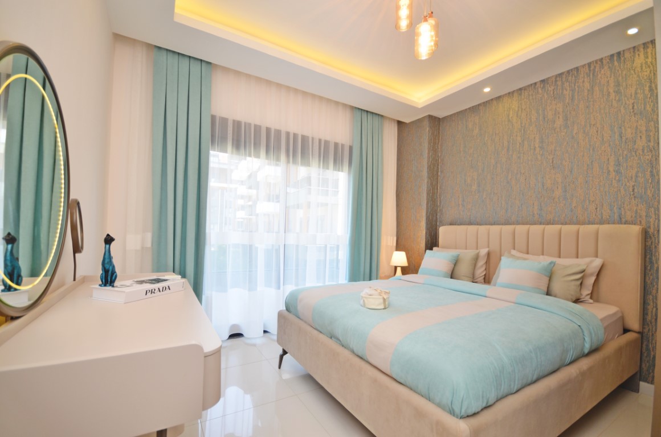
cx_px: 330
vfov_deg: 77.1
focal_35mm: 15
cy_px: 218
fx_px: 275
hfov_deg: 100.5
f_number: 4
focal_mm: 10
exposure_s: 1/60
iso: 200
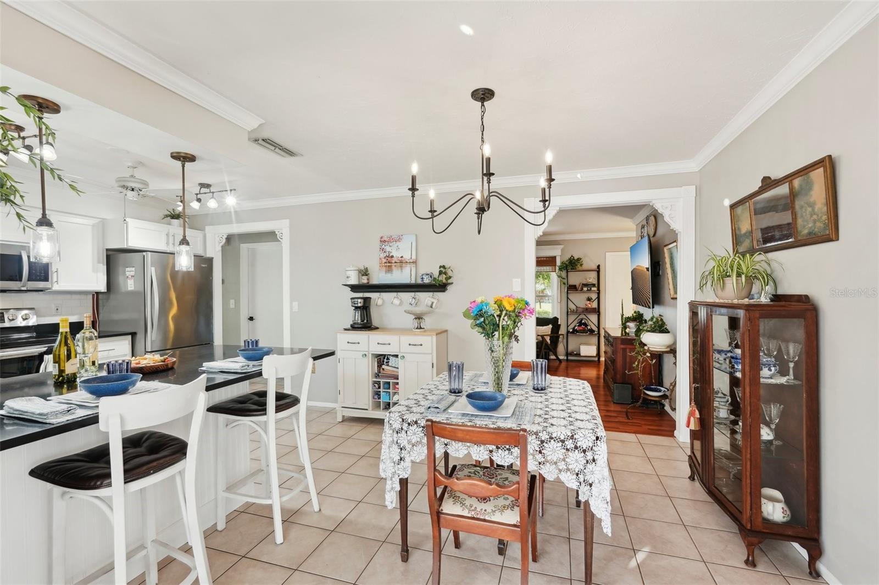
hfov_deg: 96.7
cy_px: 292
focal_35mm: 16
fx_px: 391
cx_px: 440
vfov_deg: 73.7
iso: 400
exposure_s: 1/15
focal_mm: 16
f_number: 8
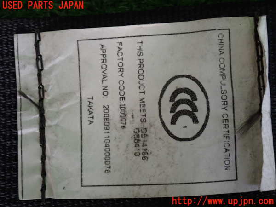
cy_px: 104
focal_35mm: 88
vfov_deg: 16.8
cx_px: 138
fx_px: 702
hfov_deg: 22.3
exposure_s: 1/80
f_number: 4.5
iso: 400
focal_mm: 15.66
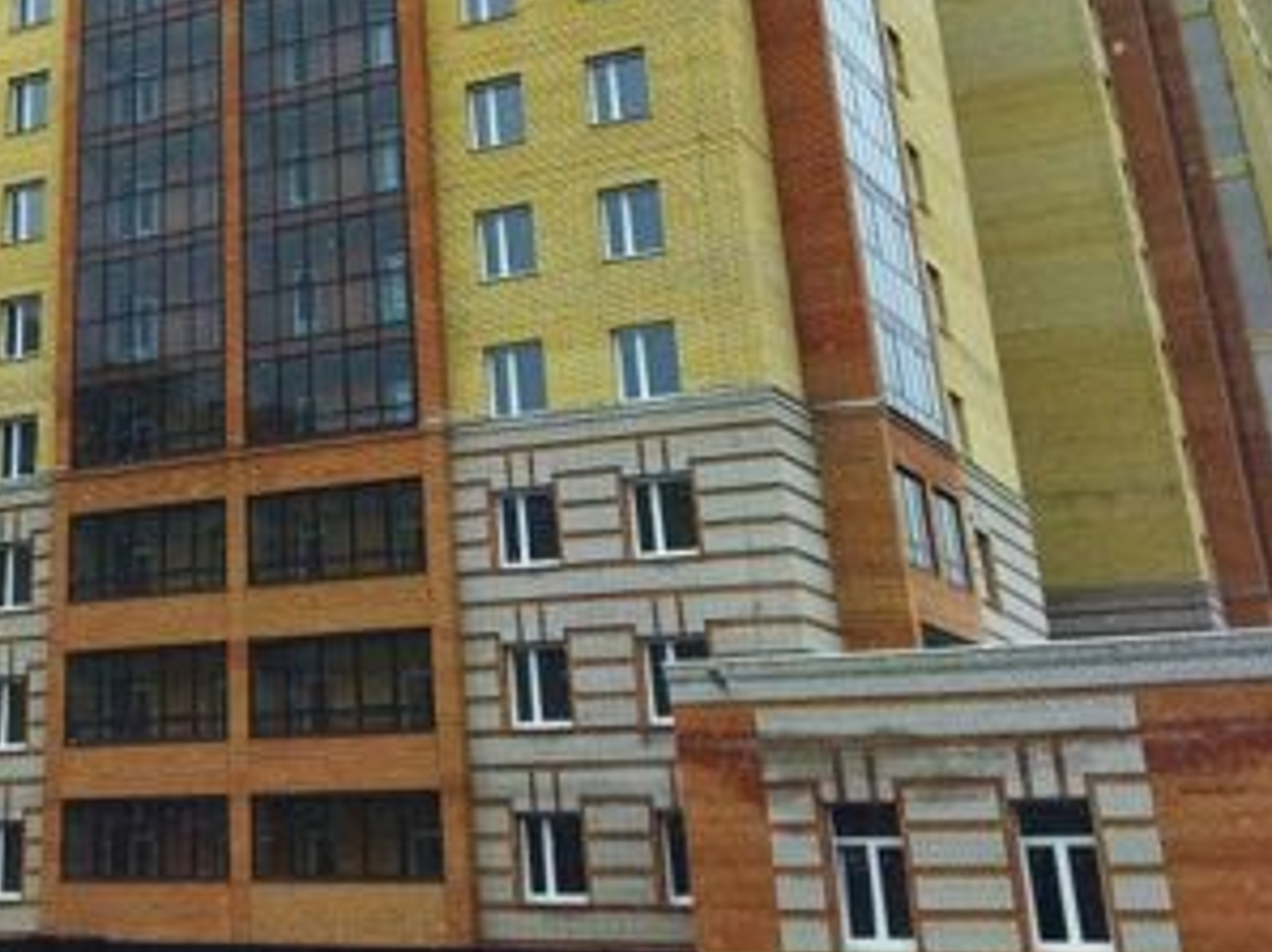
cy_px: -13
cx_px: 158
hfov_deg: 31.9
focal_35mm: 58
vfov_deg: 24.0
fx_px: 2130
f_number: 1.79
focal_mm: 4.71
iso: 100
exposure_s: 1/360
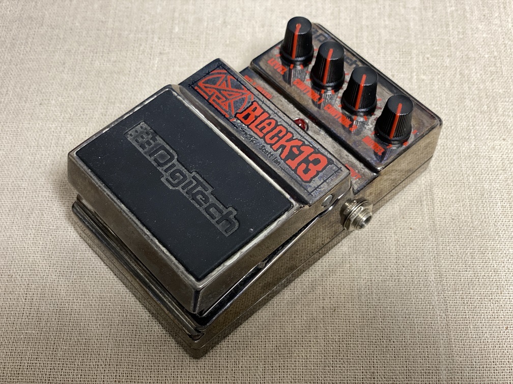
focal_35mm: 52
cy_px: 192
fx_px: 771
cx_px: 256
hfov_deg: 36.8
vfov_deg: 28.0
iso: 200
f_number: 2
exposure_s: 1/33
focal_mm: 6
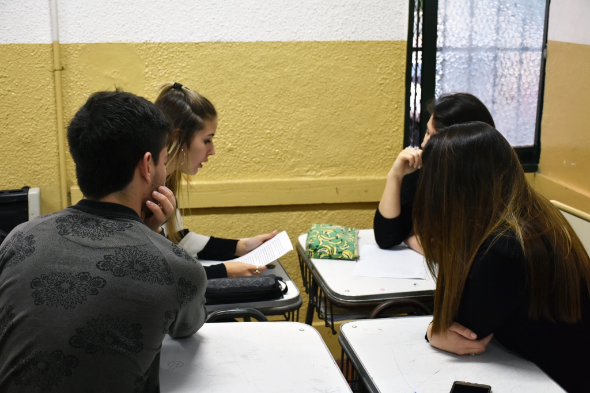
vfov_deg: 25.8
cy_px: 196
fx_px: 860
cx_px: 295
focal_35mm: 52
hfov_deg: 37.8
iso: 1100
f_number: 4.2
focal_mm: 35
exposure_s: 1/60
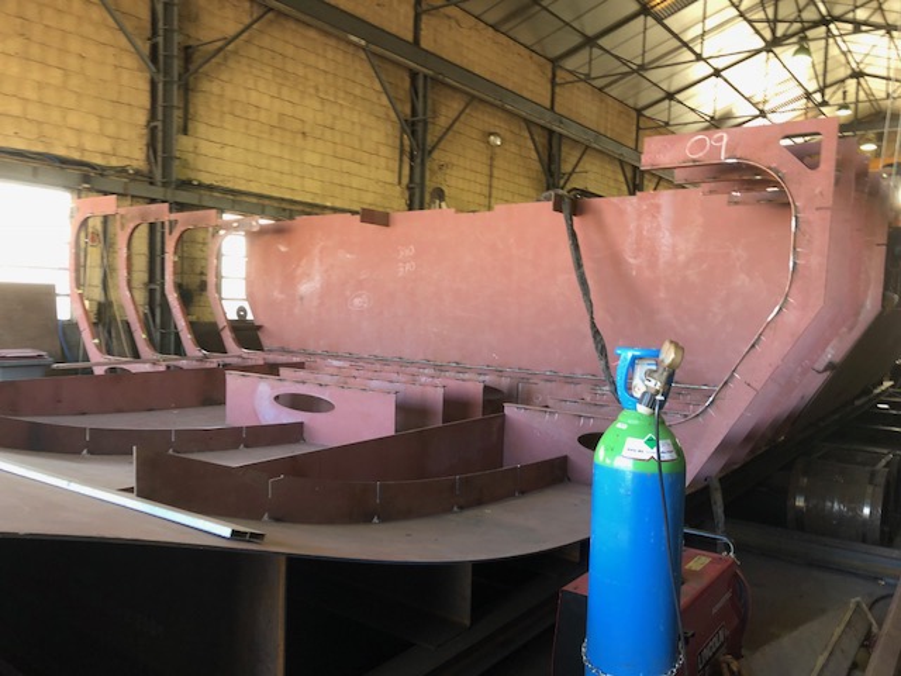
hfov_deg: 63.4
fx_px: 729
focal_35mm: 28
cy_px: 338
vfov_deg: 49.7
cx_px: 450
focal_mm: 3.99
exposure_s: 1/20
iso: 40
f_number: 1.8
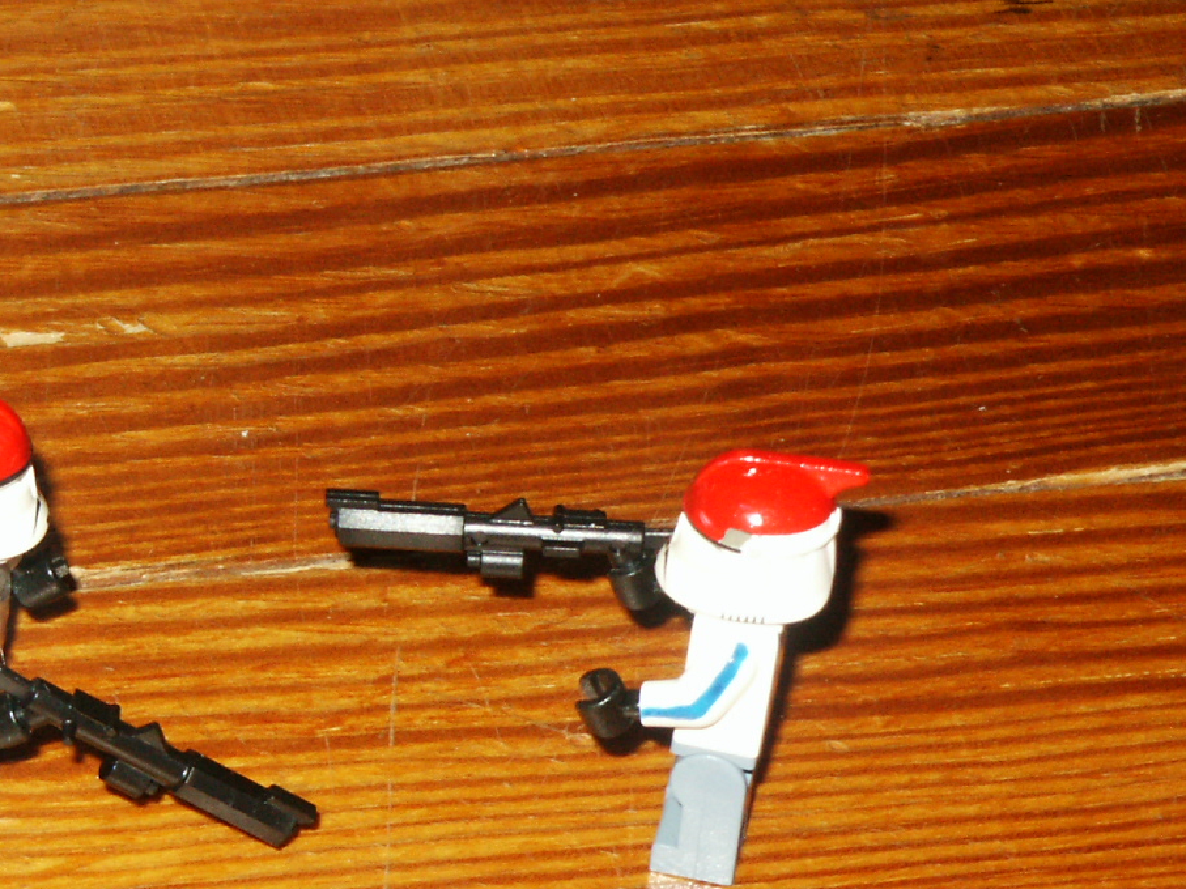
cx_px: 416
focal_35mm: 180
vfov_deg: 8.2
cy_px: 583
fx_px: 6166
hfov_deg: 11.0
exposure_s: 1/90
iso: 200
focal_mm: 20.73
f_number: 8
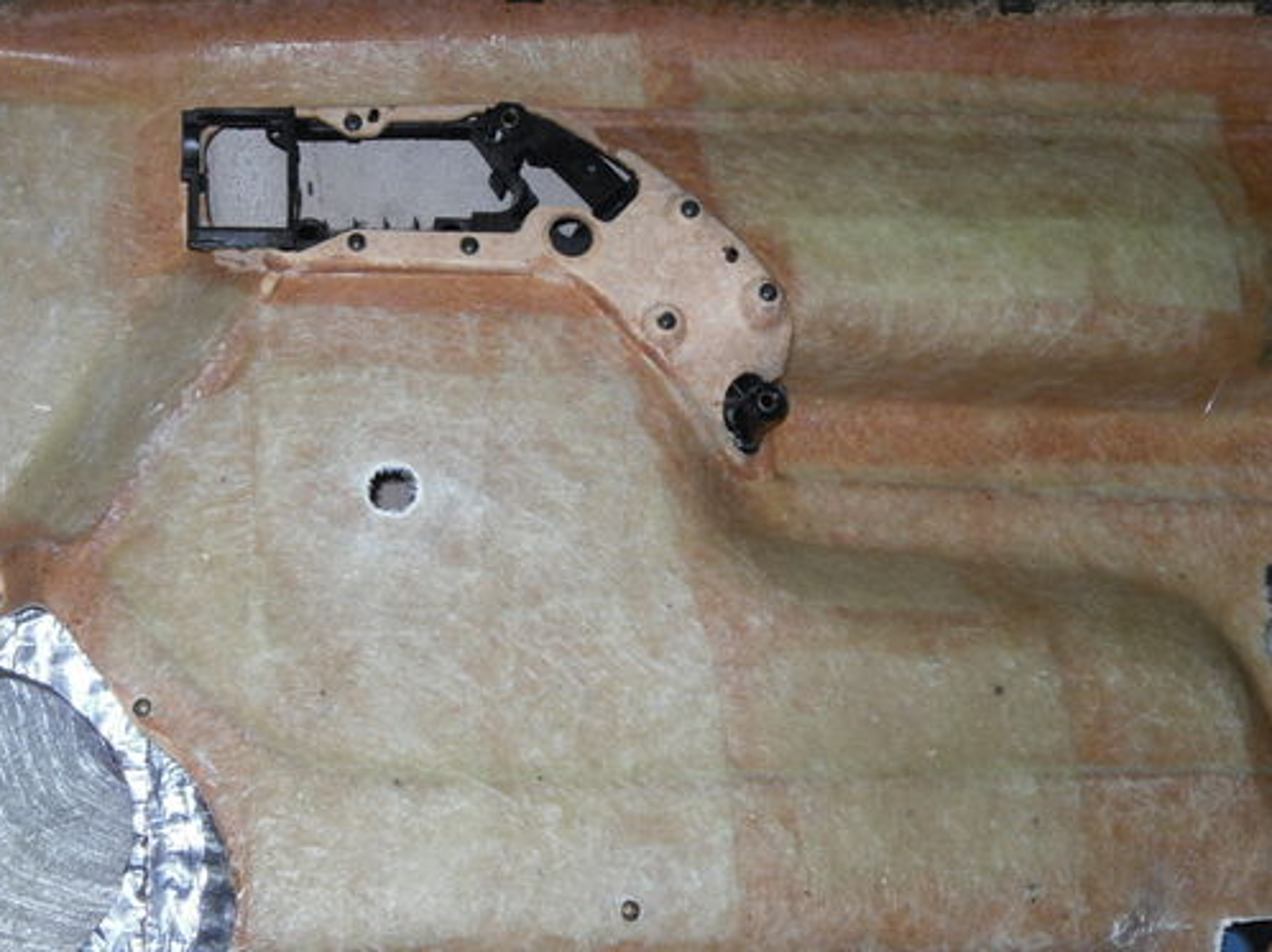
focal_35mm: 45
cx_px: 460
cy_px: 523
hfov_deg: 41.7
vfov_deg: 32.1
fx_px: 1653
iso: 80
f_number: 3.5
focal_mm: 6.3
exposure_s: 1/45
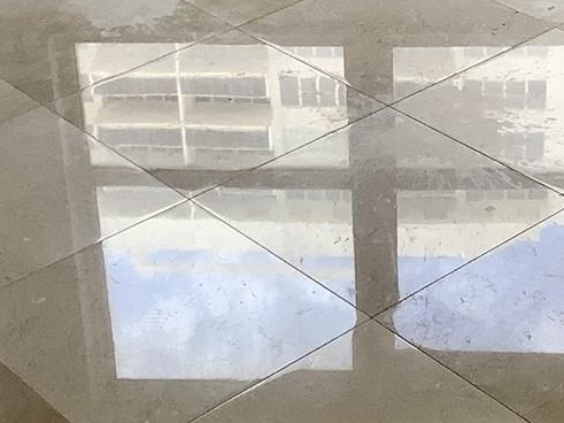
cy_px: -2
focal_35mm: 101
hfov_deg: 19.4
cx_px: 341
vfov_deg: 14.4
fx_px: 1645
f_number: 2.4
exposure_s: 1/120
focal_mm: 3.3
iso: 80
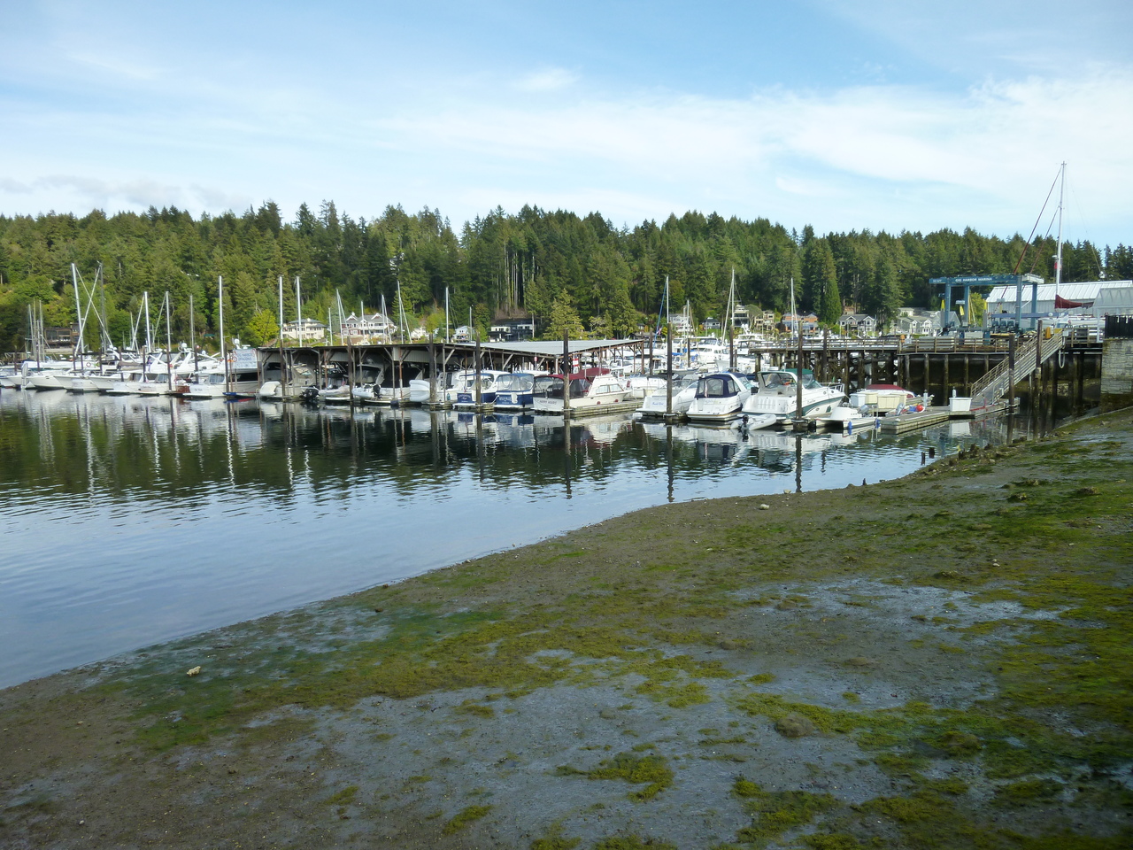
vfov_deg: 54.9
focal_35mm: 25
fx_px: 818
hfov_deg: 69.4
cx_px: 566
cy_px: 425
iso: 125
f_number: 3.3
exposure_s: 1/400
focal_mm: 4.5
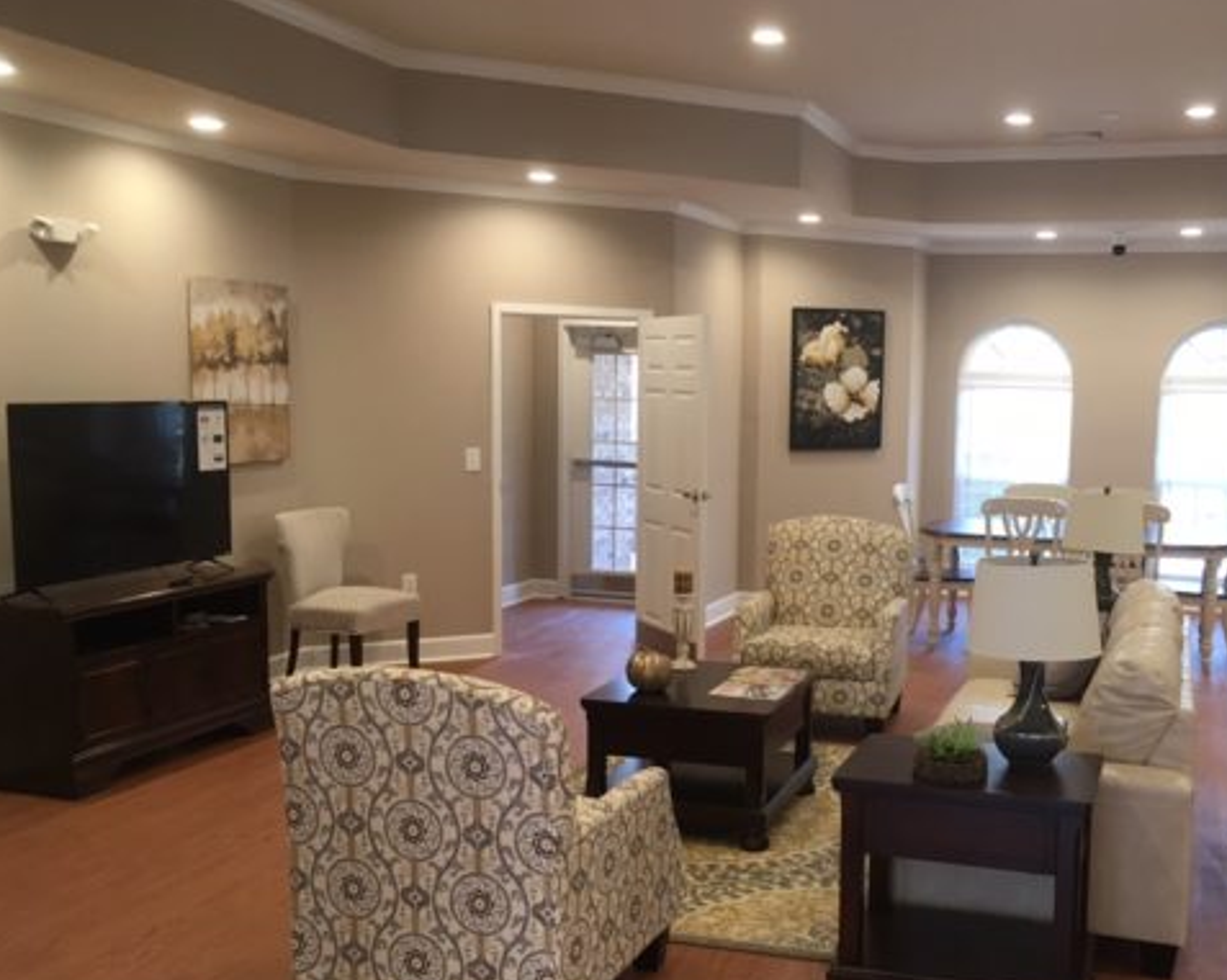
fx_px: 1379
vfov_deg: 39.0
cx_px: 769
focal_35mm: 38
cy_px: 561
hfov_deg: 47.5
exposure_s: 1/30
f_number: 2.2
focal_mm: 4.15
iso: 80
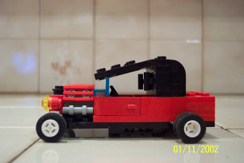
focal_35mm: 38
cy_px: 82
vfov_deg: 35.1
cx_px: 122
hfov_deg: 50.7
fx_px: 258
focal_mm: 8
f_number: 2.8
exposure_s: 1/20
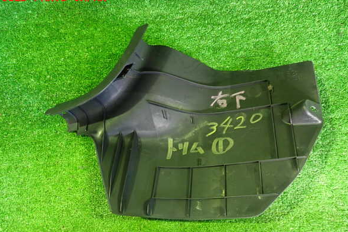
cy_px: 124
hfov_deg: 58.7
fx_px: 309
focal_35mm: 32
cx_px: 177
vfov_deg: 41.1
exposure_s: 1/20
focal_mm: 5.4
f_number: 2.3
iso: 800
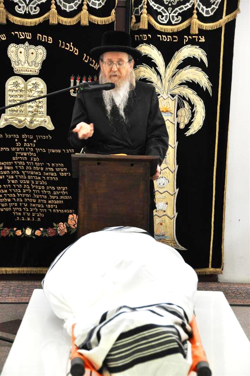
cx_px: 125
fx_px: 1097
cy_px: 188
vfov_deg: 19.5
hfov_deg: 13.0
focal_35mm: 105
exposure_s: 1/60
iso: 800
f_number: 5
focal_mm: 70
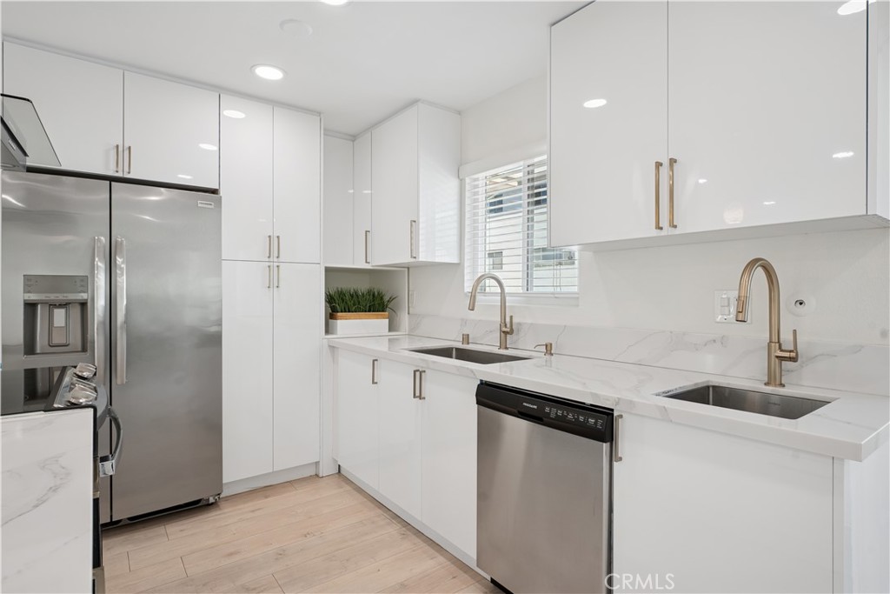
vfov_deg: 67.1
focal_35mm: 18
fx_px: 448
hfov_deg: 89.7
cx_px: 445
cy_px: 297
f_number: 8
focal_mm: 18.1
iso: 125
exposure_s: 1/25
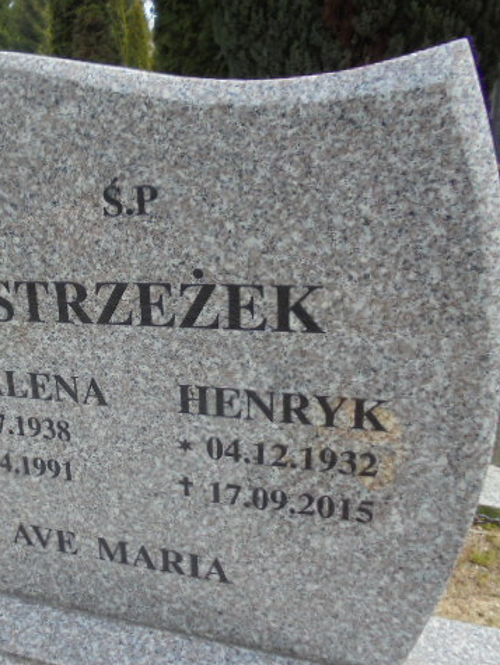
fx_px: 673
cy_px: 335
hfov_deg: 38.9
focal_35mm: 35
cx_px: 88
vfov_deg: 52.6
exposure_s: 1/640
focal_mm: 4.6
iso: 100
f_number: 3.5
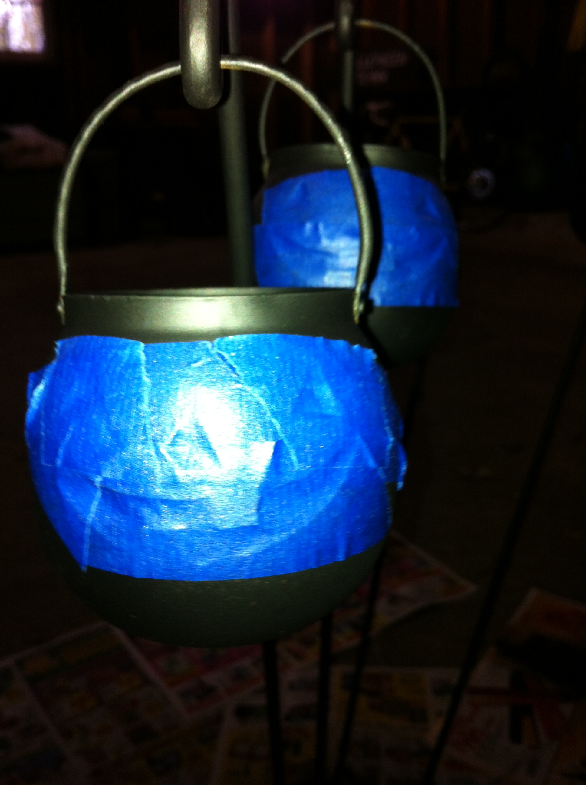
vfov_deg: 52.7
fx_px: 792
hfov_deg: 40.6
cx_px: 293
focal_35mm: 35
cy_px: 392
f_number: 2.8
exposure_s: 1/18
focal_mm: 3.85
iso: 80
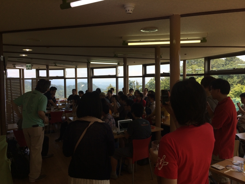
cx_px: 122
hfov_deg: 60.0
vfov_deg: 46.8
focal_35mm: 30
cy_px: 92
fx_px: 212
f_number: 2.2
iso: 32
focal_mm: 4.12
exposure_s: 1/500
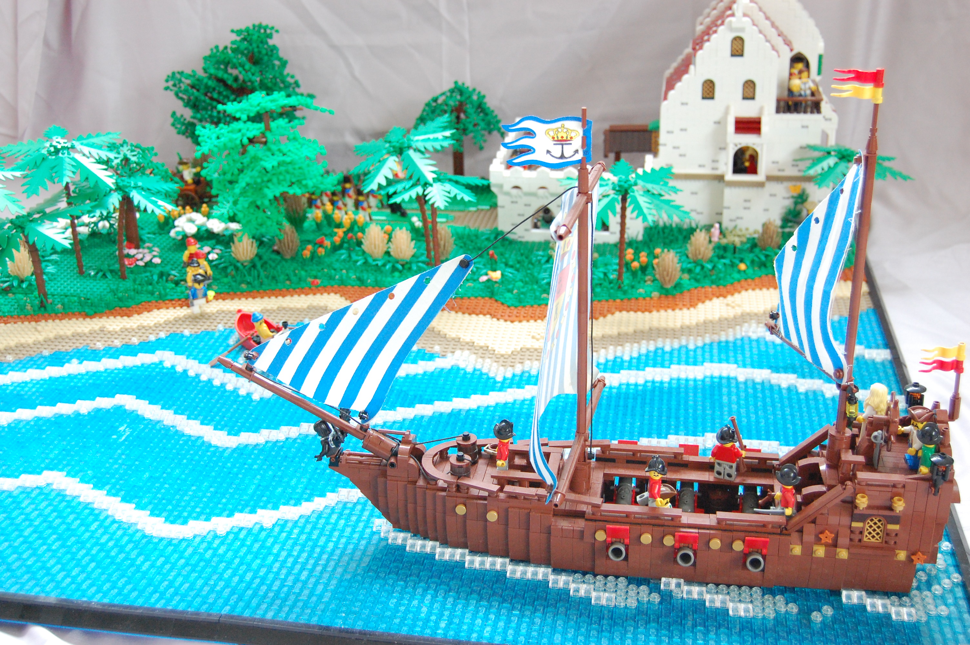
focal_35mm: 45
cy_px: 322
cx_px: 485
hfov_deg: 43.6
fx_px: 1211
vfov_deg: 29.8
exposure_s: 1/30
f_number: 5
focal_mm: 30
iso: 1600
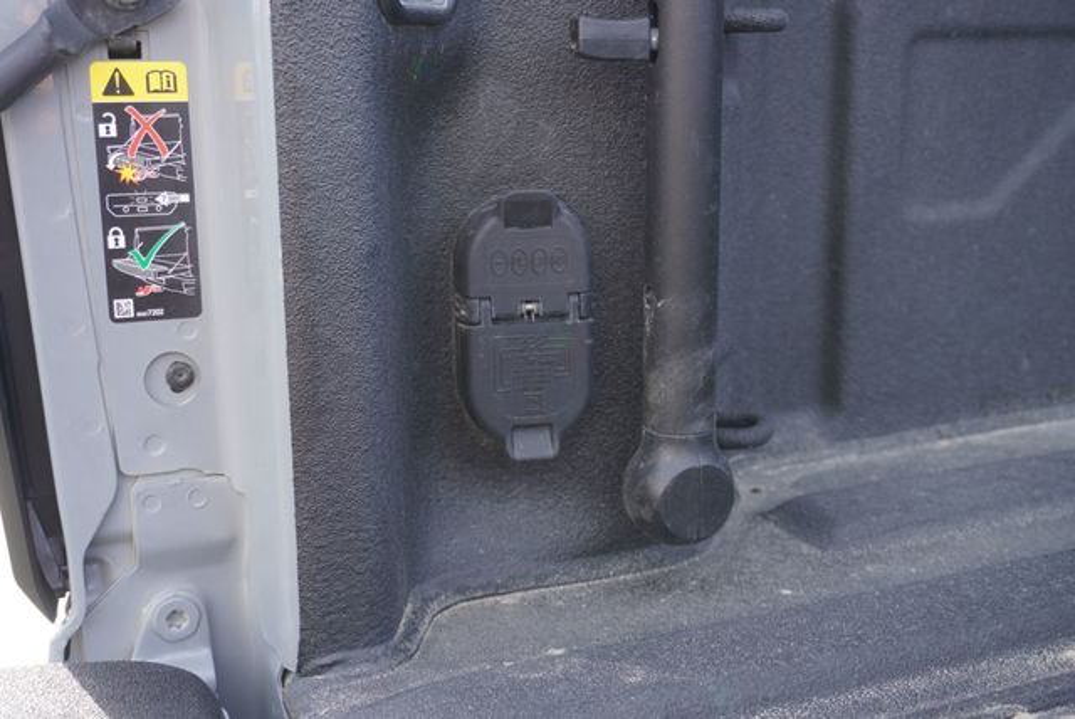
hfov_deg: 46.4
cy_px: 360
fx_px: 1255
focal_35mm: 42
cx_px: 538
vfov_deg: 32.0
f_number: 4.5
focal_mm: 28
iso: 250
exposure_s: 1/160
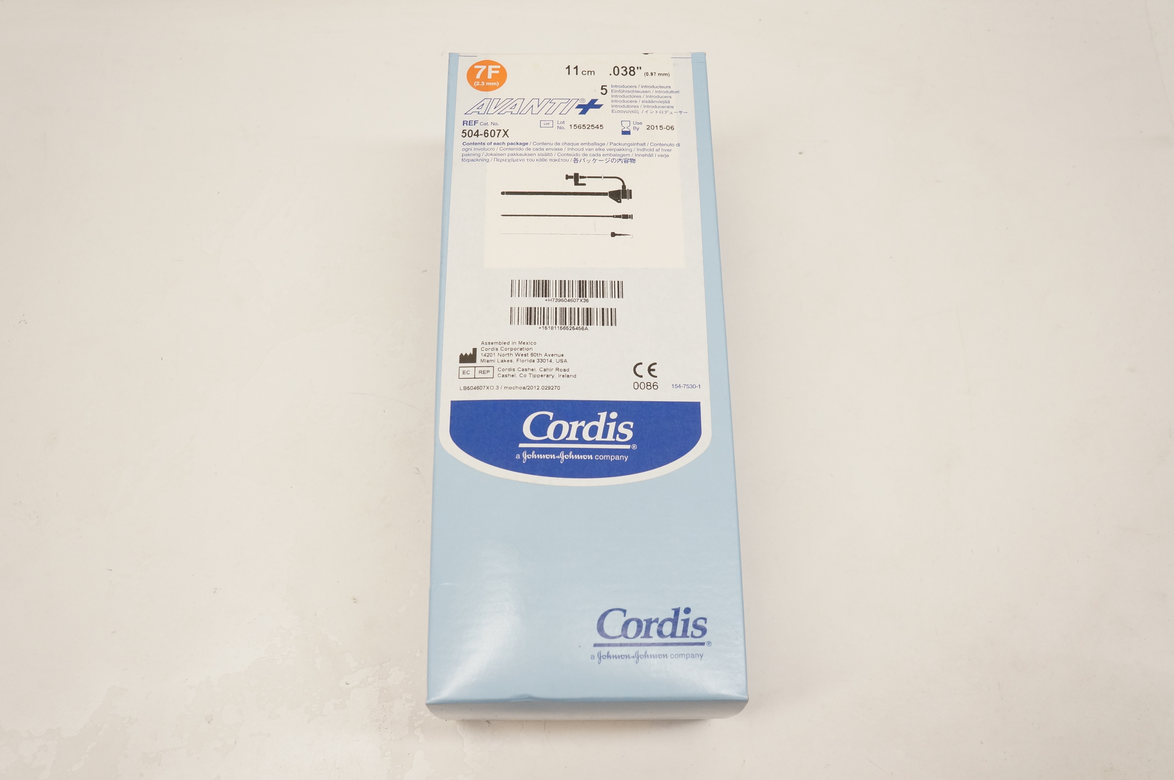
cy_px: 390
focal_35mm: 30
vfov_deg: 43.5
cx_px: 587
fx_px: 977
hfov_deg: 62.0
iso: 800
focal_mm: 20
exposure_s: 1/125
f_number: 7.1
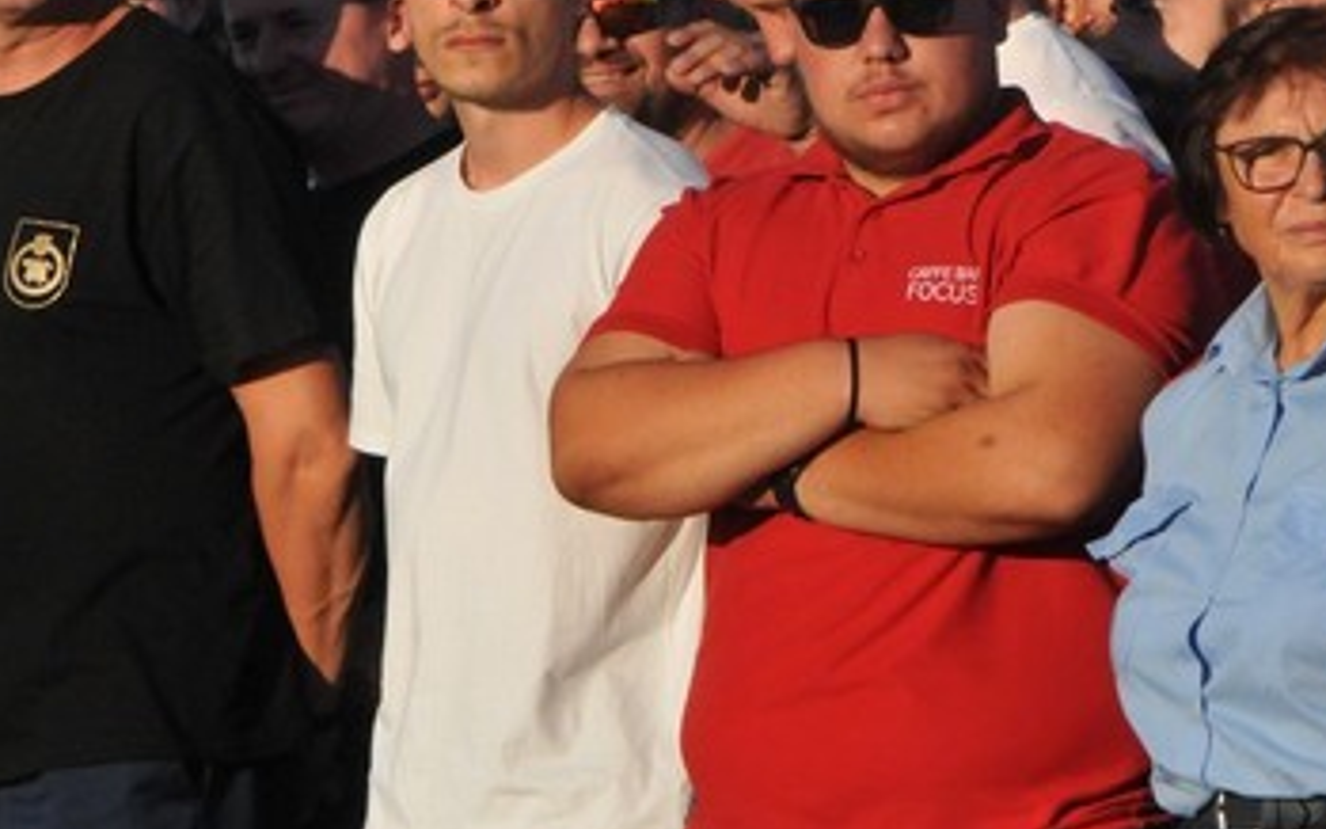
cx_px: 638
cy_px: 289
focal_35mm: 399
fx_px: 14417
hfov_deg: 5.3
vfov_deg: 3.3
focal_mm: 170
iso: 1600
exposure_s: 1/1000
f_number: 16
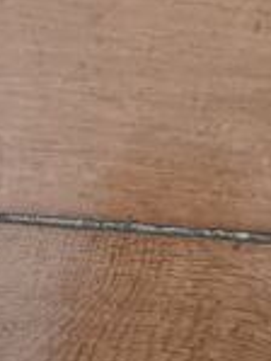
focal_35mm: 103
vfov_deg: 14.9
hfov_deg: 14.2
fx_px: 1074
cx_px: 252
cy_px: -397
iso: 8656
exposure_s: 1/14.3
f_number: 1.75
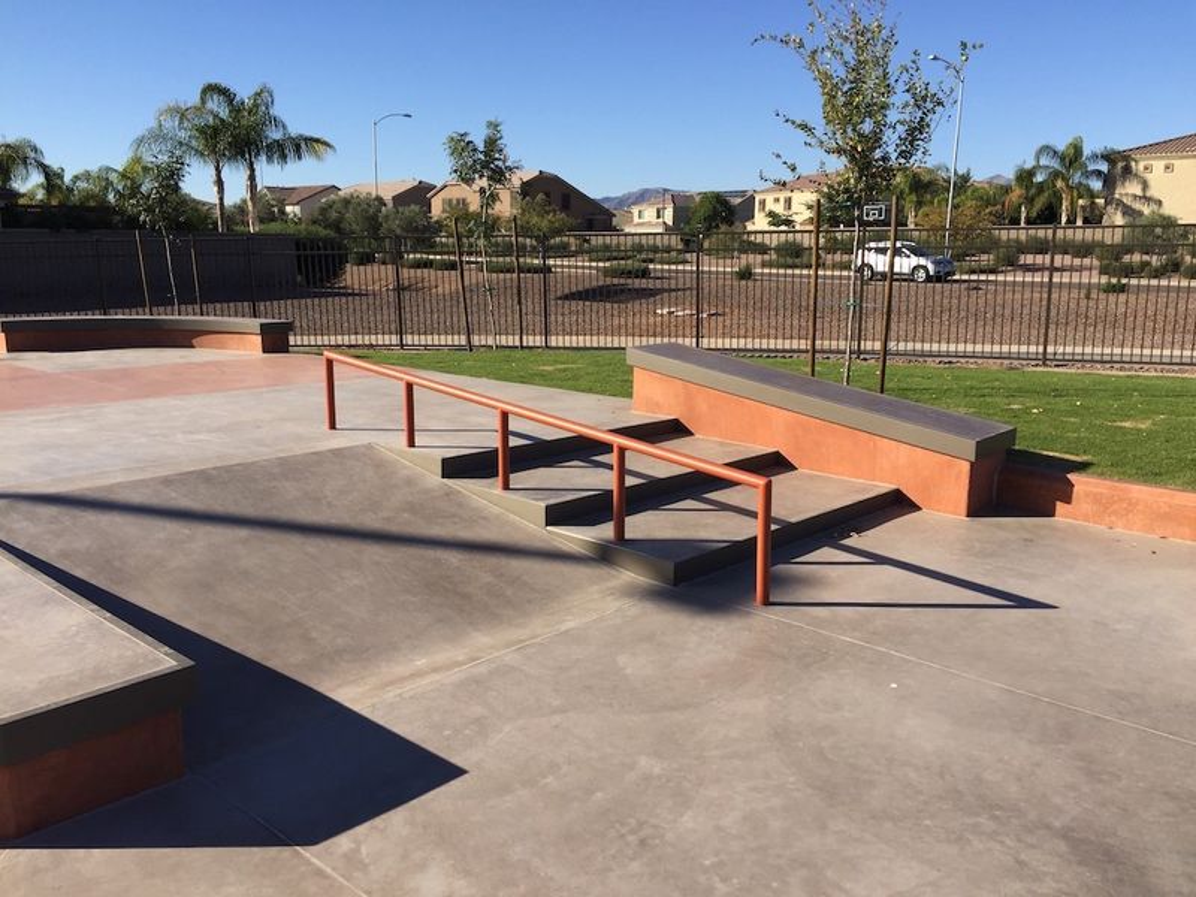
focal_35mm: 29
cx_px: 598
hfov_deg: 61.7
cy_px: 448
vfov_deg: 48.2
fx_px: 1002
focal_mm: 4.15
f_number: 2.2
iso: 32
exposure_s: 1/1980
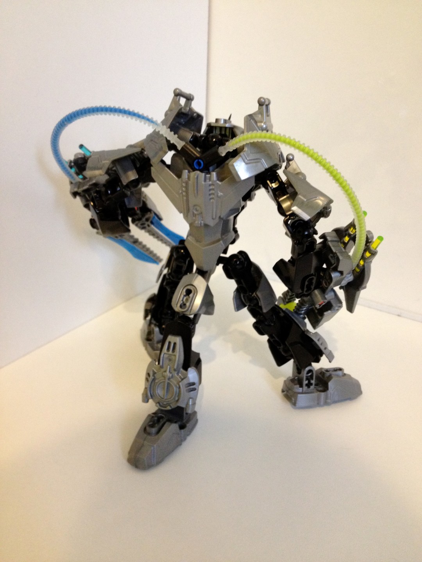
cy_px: 281
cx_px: 211
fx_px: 569
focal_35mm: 35
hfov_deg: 40.7
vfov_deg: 52.6
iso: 250
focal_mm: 4.28
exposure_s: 1/20
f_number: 2.4
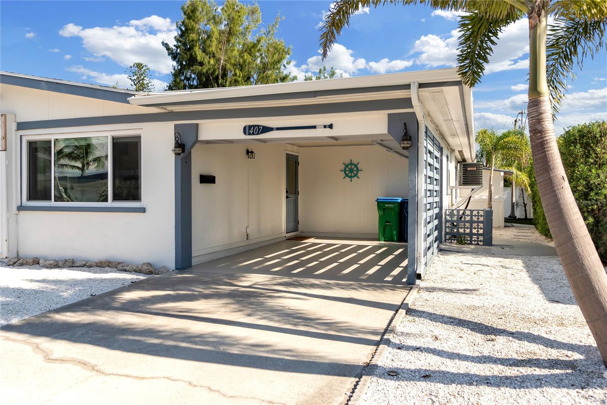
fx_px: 455
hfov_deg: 67.4
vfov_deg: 47.9
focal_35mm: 27
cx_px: 304
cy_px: 202
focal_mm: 18
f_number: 4
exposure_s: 1/800
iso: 100
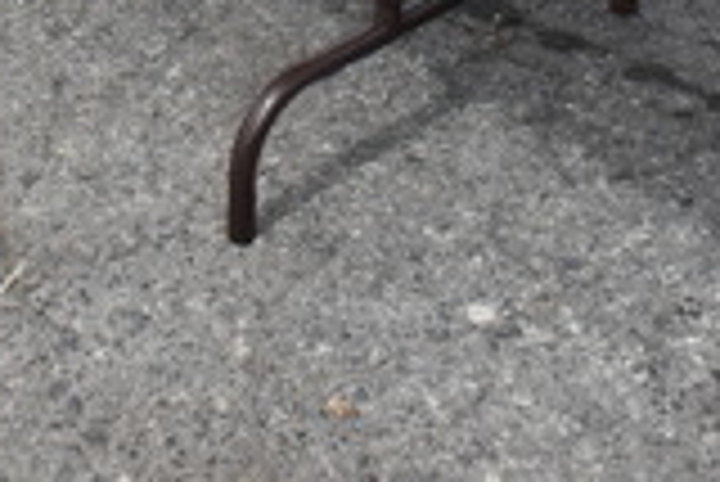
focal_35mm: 103
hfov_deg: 19.5
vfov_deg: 12.3
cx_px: 81
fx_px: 2062
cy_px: -365
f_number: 8
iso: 200
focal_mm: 18
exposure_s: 1/500
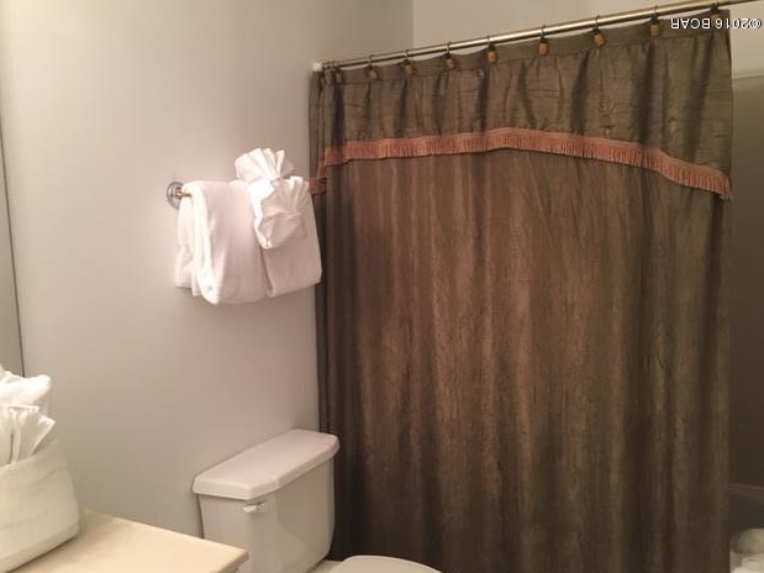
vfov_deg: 46.8
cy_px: 295
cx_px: 373
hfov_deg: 60.0
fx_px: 662
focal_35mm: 30
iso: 160
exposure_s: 1/30
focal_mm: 4.15
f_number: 2.2
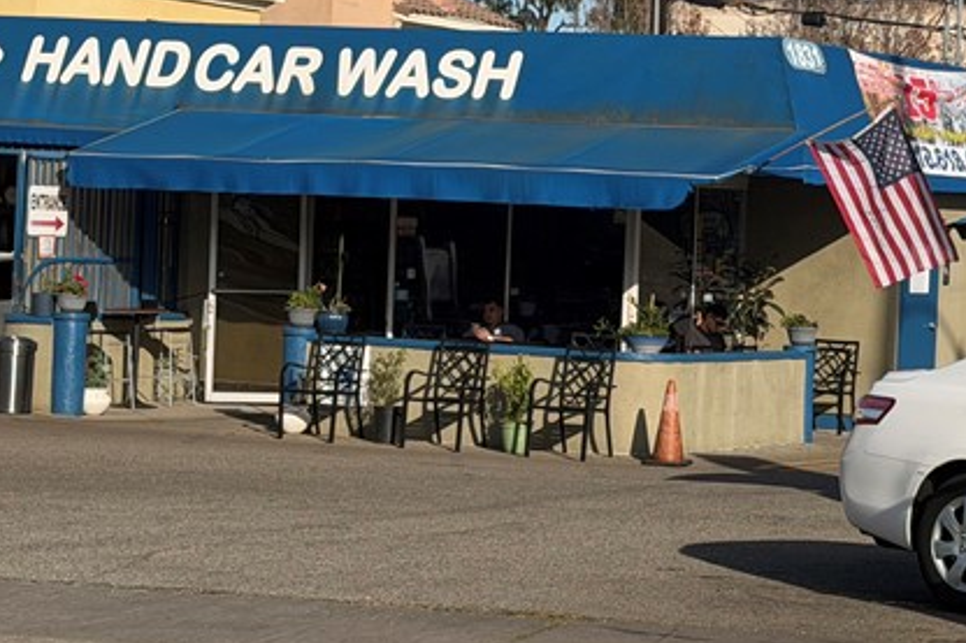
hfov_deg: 16.6
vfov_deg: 11.1
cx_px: 697
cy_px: 248
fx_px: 3299
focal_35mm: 123
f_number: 1.78
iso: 64
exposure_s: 1/7143
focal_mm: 6.76
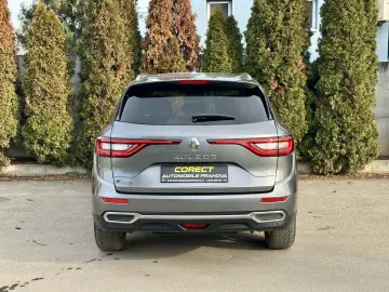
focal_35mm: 48
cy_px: 146
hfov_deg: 39.7
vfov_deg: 30.3
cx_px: 194
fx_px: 539
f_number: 1.78
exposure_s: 1/499
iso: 64
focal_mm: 6.86
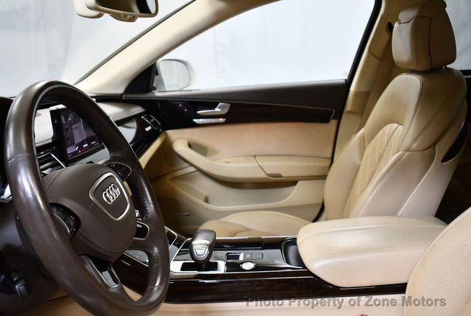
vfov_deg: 37.0
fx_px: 472
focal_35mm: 36
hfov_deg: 53.1
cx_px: 236
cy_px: 158
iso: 1400
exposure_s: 1/125
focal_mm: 18
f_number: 3.5
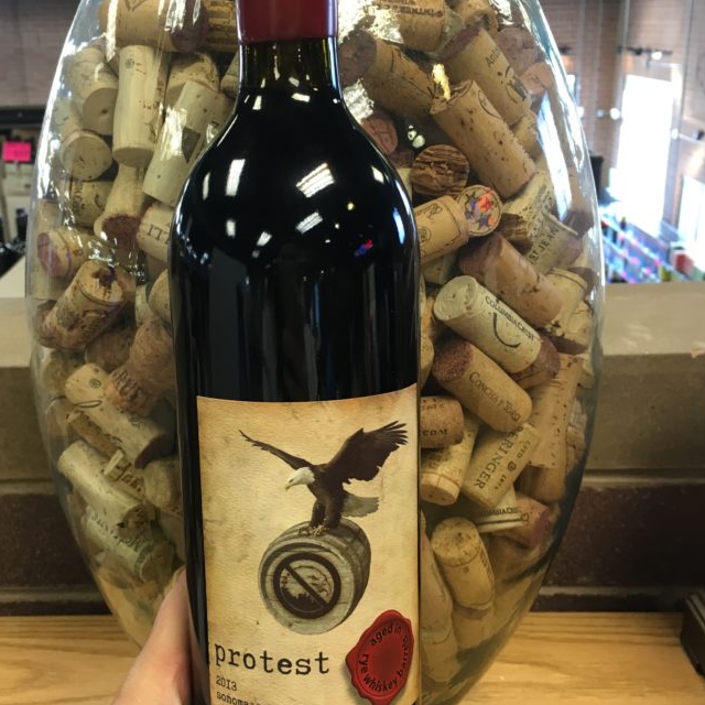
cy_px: 354
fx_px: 945
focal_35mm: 41
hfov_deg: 40.8
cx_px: 294
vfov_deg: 40.9
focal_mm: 4.15
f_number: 2.2
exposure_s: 1/30
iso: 64
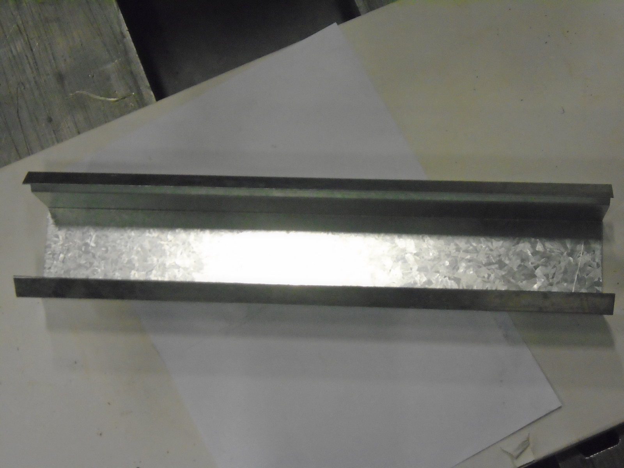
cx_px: 312
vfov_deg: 18.7
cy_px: 234
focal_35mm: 79
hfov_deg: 24.7
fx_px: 1424
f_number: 6.1
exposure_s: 1/30
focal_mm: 14
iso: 800
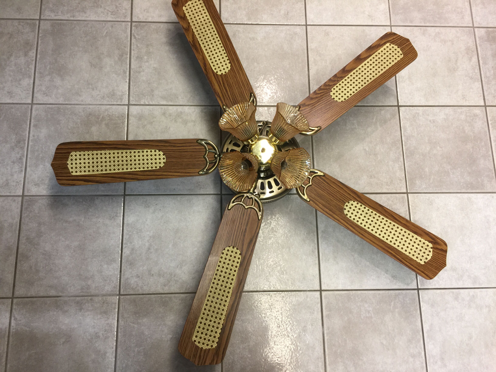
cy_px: 186
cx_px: 248
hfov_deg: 61.7
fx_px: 416
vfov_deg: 48.2
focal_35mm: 29
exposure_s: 1/33
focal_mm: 4.15
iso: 40
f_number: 2.2
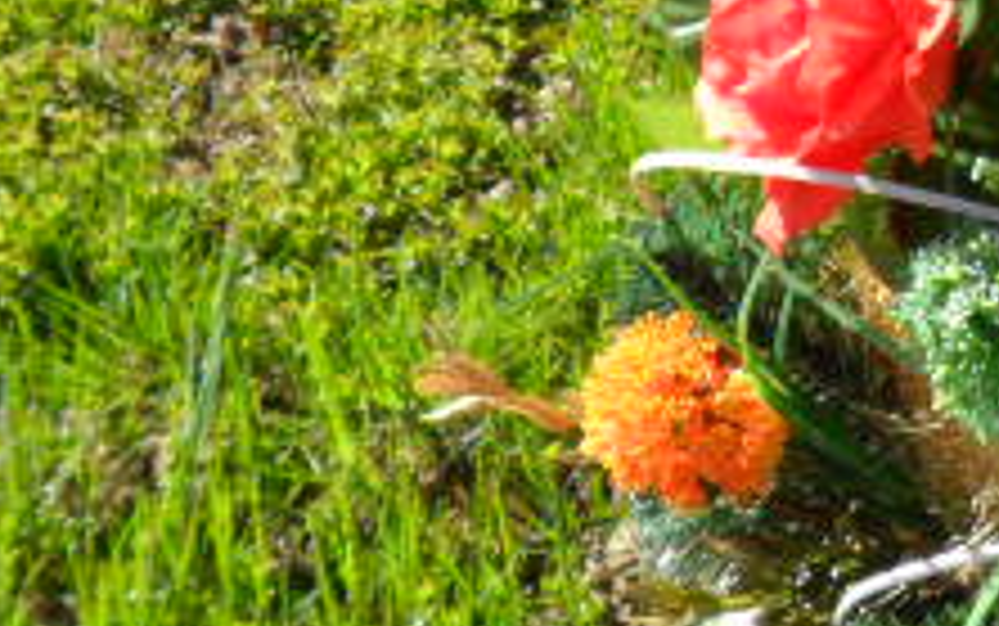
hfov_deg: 9.0
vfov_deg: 5.9
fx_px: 5857
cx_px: 2151
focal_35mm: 215
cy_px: -923
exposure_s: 1/350
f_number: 4.5
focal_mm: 7.8
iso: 100
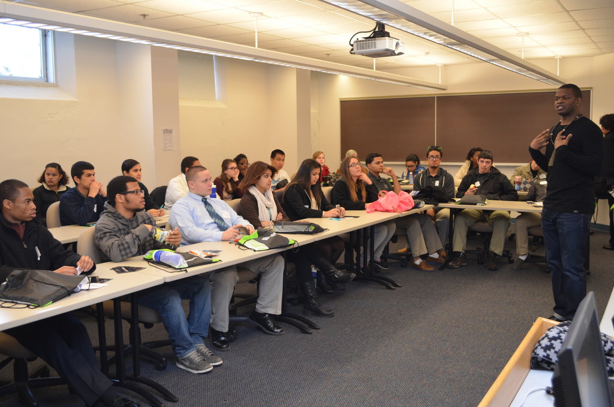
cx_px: 307
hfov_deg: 53.2
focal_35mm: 36
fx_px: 613
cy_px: 204
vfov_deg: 36.7
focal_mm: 24
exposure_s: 1/60
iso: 400
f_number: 4
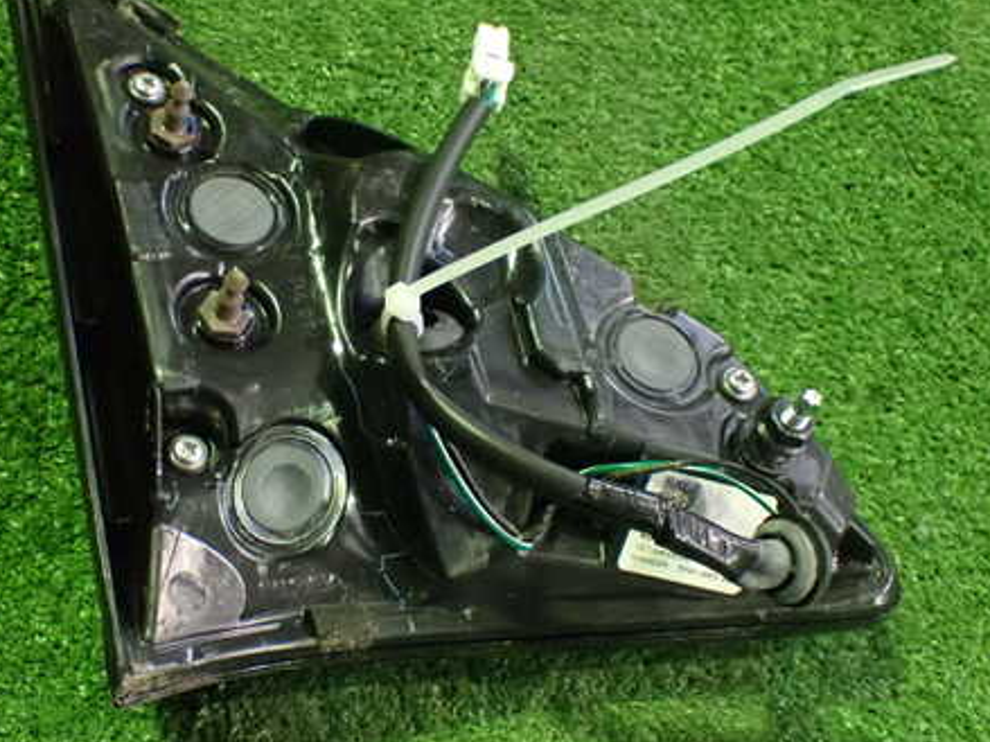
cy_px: 336
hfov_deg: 34.2
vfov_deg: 26.1
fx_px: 1601
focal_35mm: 56
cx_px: 390
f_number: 2.8
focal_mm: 7.31
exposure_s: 1/40
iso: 1600
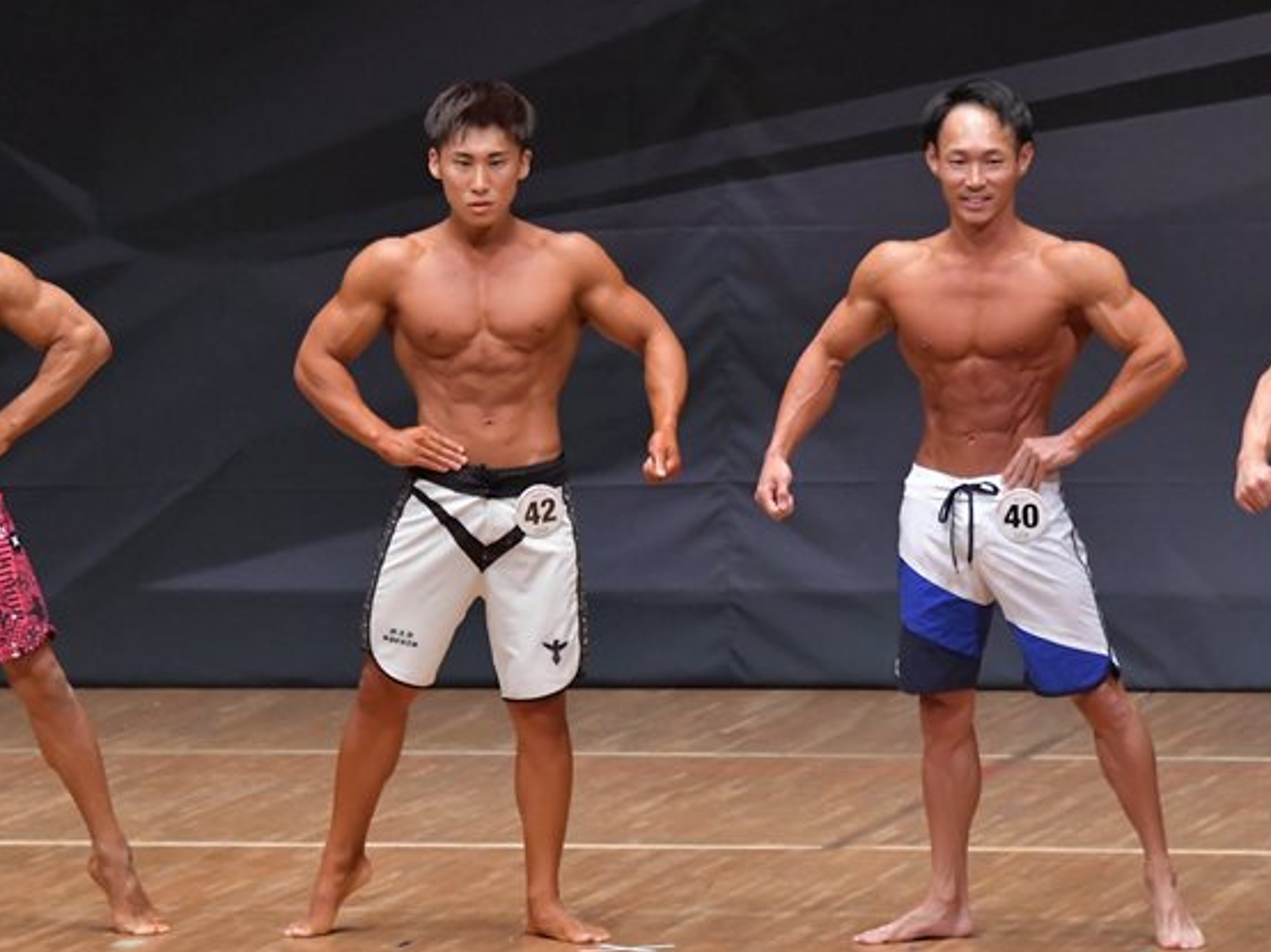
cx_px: 499
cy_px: 541
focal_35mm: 343
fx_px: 12589
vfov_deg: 4.3
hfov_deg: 5.8
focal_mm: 170
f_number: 5.6
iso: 6400
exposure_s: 1/400
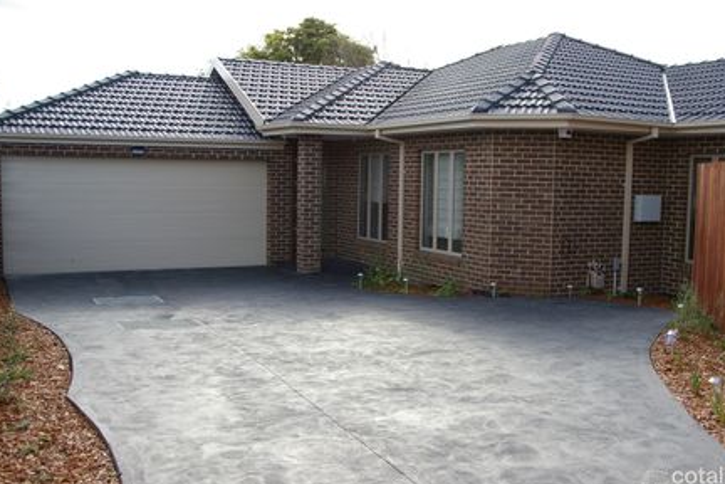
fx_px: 756
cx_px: 383
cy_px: 248
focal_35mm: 38
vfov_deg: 35.5
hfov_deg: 51.2
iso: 200
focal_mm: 23
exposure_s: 1/180
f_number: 6.7
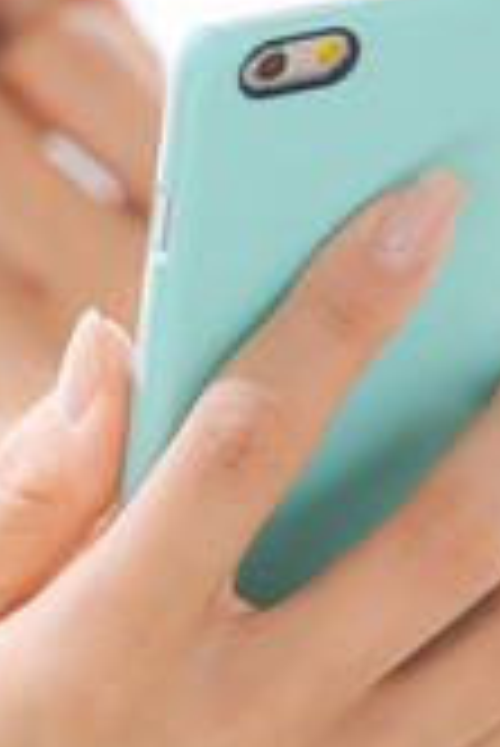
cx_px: 509
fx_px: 10145
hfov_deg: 2.8
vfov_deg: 4.2
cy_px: 468
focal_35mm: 488
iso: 250
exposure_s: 1/320
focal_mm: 135
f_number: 2.8
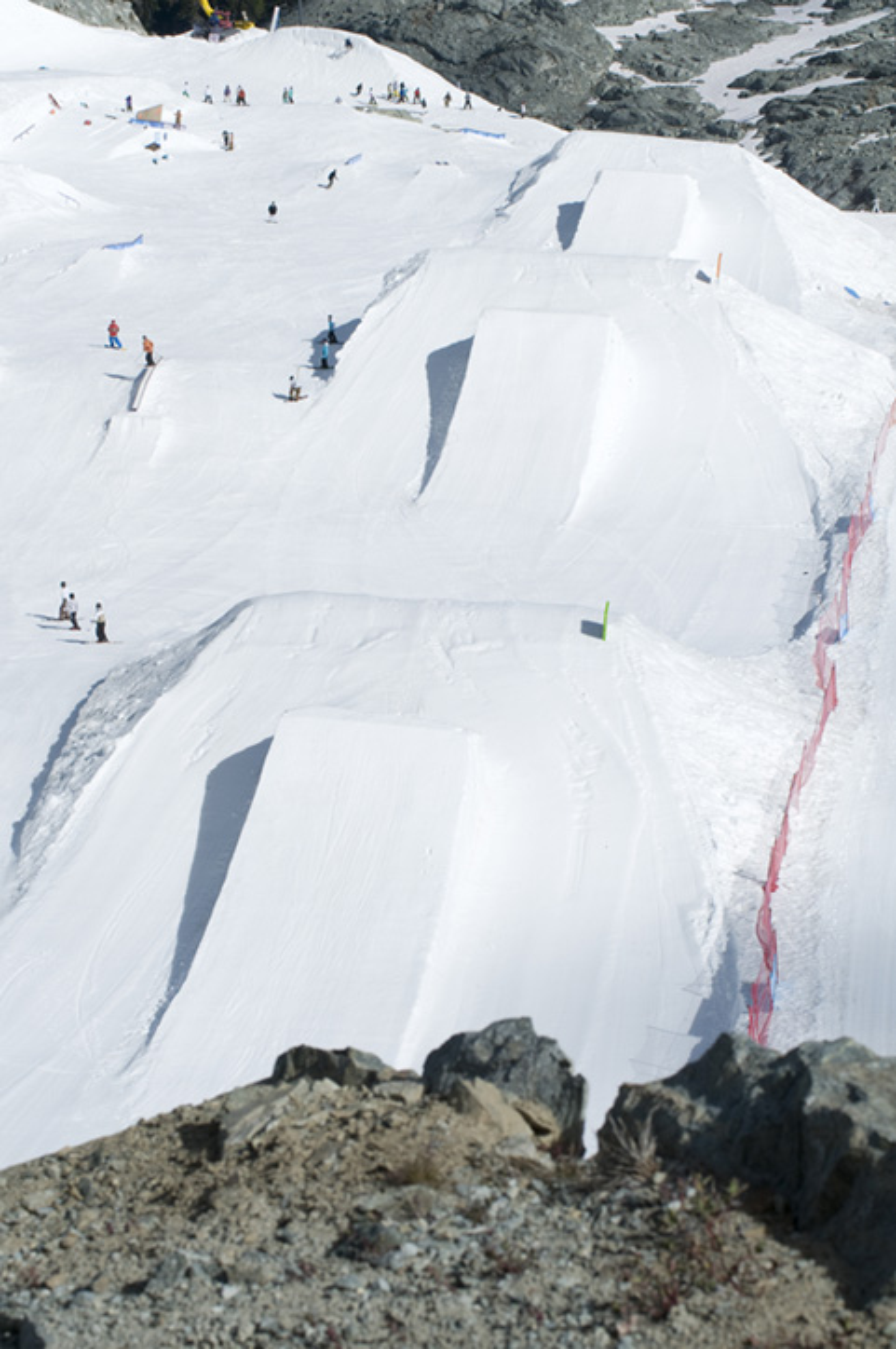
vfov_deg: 19.5
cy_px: 674
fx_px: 3929
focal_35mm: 105
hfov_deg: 13.0
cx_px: 448
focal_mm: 70
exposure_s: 1/800
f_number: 9
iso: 200
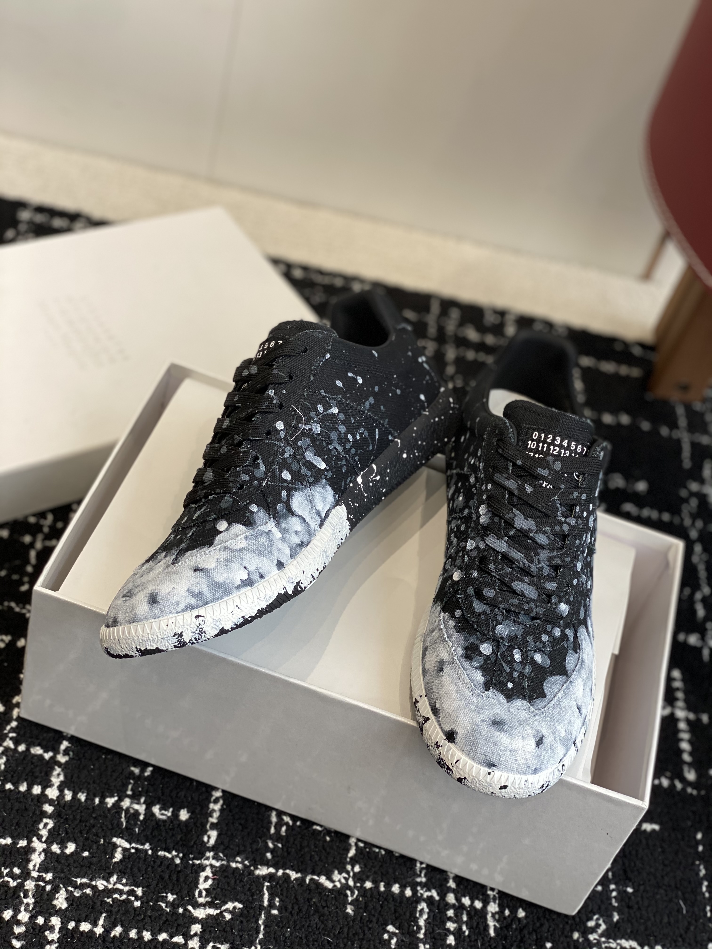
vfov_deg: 36.8
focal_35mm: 52
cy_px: 474
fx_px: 1426
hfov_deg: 28.0
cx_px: 356
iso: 40
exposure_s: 1/122
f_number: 2
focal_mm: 6
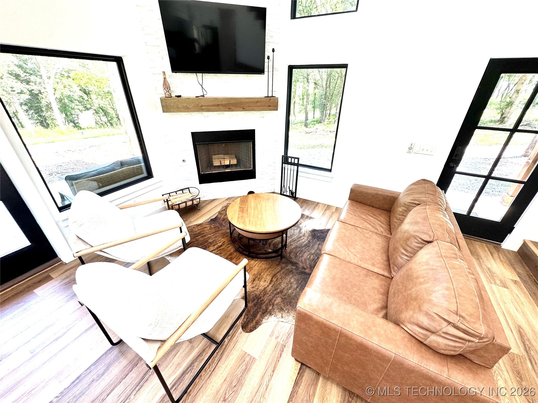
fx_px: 218
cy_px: 202
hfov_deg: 102.1
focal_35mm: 14
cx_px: 269
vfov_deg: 85.7
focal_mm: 2.22
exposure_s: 1/120
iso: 100
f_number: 2.2
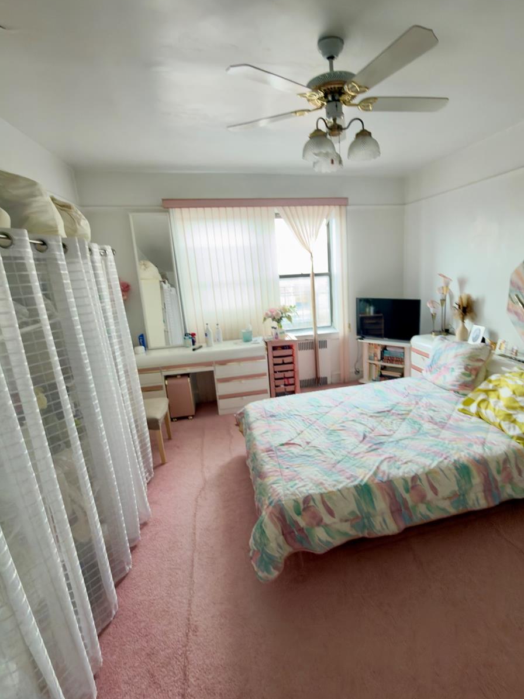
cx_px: 318
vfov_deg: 87.7
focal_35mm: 18
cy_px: 356
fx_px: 363
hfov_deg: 70.7
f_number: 2.2
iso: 200
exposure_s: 1/30
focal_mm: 2.22
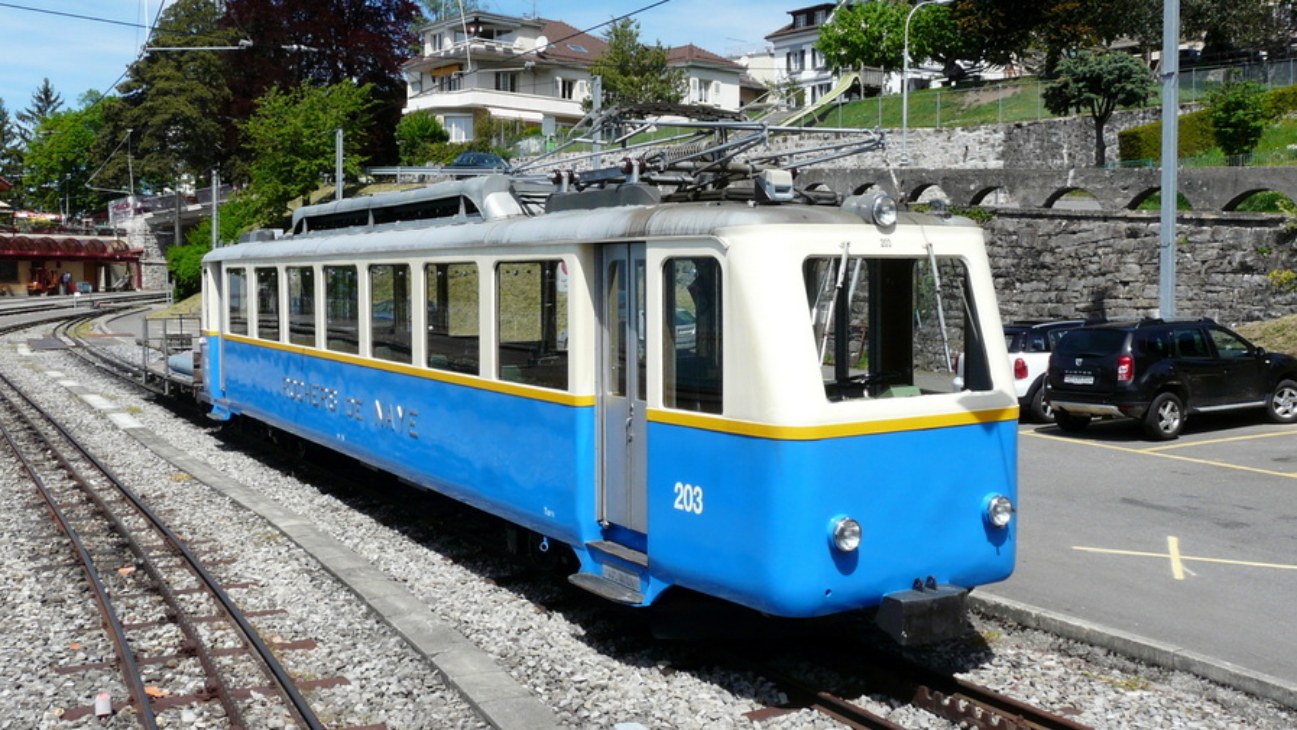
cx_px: 603
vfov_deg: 34.6
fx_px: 1170
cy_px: 321
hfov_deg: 58.0
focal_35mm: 34
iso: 100
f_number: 5.6
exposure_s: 1/500
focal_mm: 4.6
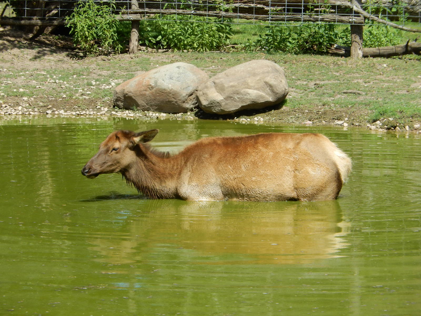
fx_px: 2907
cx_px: 210
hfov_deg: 8.3
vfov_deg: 6.2
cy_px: 158
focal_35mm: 239
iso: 125
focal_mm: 42.8
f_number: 5.8
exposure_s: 1/320
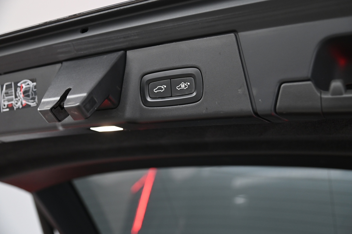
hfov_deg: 44.5
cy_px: 117
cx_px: 176
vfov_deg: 30.5
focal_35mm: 44
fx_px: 430
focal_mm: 44
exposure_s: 1/80
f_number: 4
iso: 2000
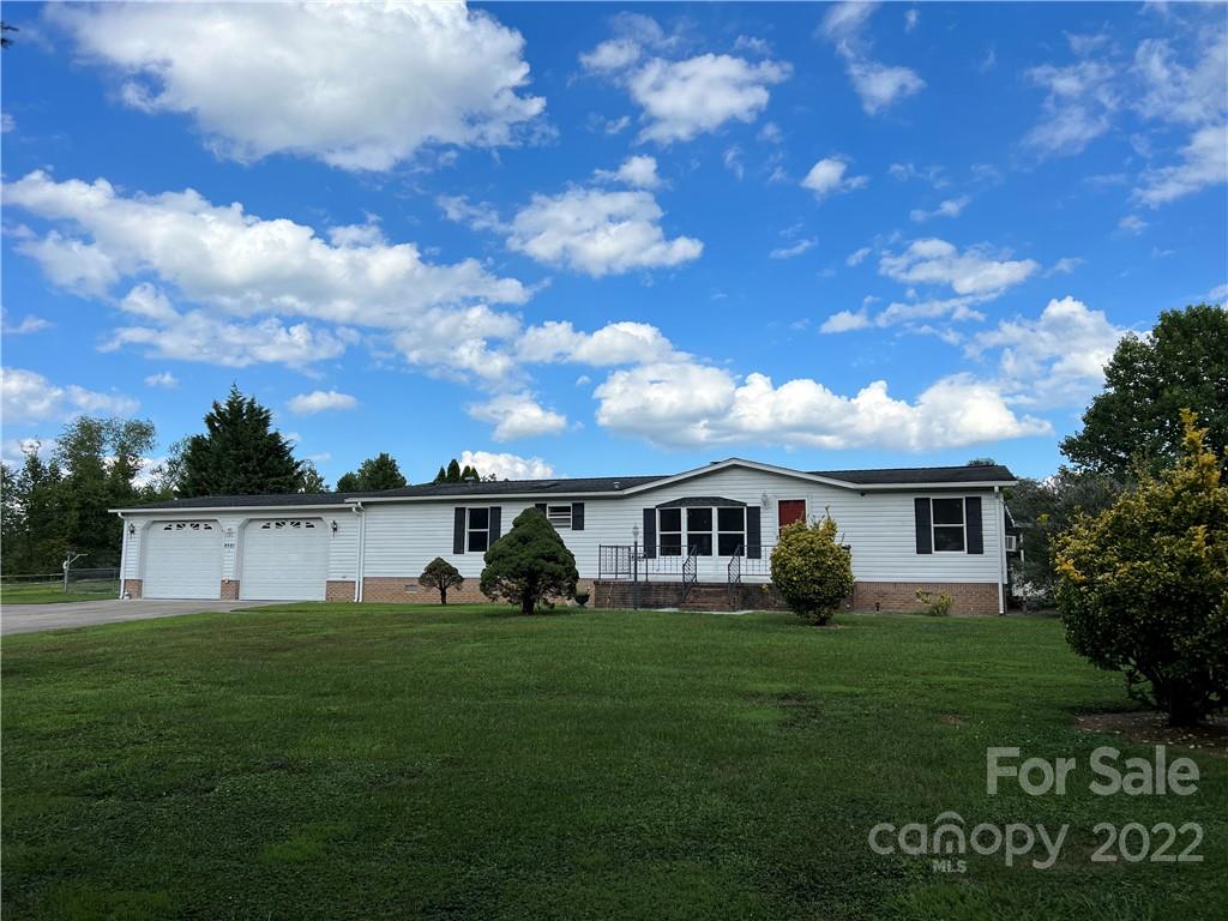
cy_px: 460
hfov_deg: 67.3
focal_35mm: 26
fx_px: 922
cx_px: 614
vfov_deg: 53.1
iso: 50
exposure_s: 1/5076
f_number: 1.5
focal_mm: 5.7
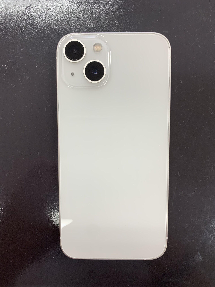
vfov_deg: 67.3
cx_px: 108
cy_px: 144
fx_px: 215
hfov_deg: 53.1
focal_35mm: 26
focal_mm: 4.25
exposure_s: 1/120
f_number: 1.8
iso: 64
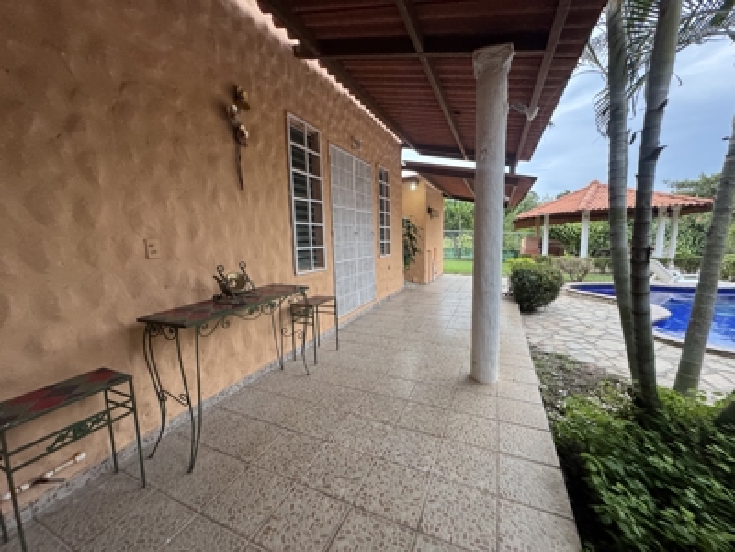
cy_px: 276
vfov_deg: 85.7
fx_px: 297
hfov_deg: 102.1
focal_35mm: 14
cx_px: 368
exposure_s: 1/99
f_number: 2.2
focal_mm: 2.22
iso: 200
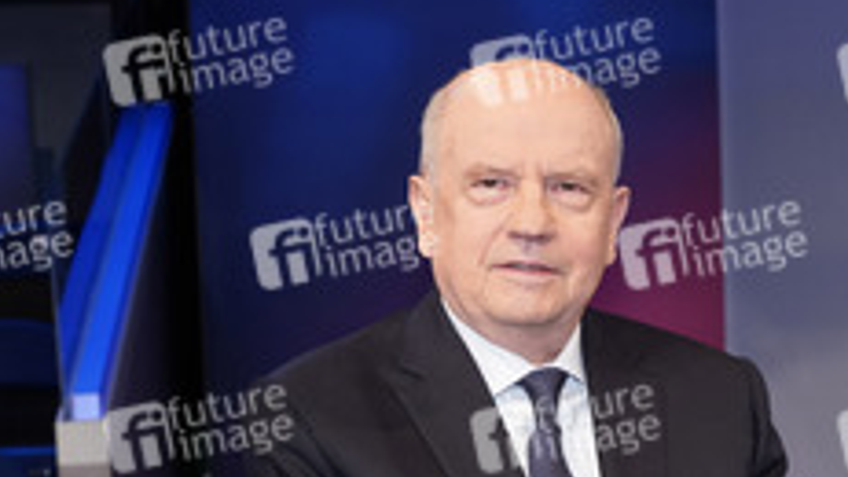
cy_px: 521
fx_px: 2024
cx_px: 615
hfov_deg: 23.5
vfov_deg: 13.2
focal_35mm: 90
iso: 2000
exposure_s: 1/125
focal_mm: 44
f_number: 5.6
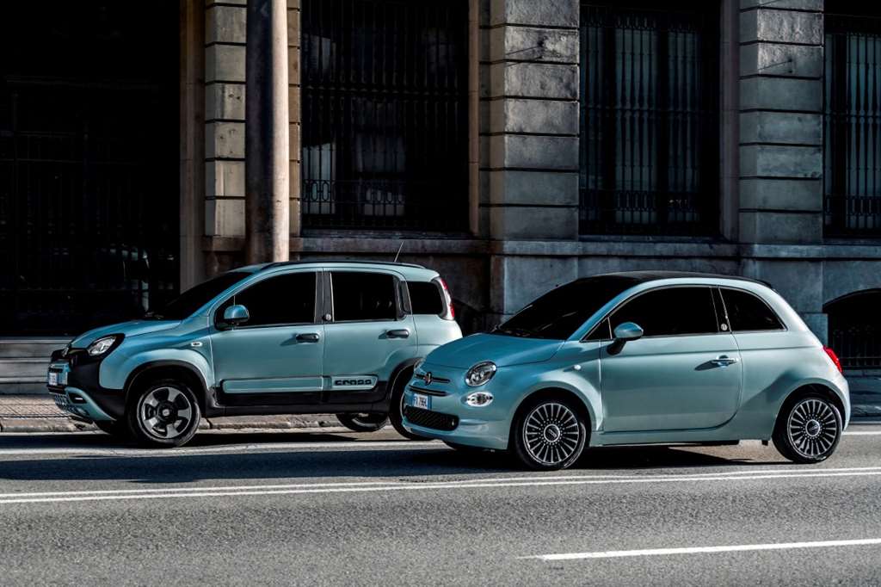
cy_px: 294
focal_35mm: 70
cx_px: 440
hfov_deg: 28.9
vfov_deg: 19.4
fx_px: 1712
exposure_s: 1/800
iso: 250
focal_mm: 70
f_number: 5.6
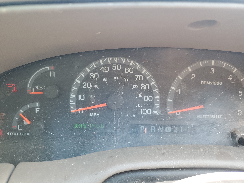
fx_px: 183
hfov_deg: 67.3
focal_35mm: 26
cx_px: 122
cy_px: 92
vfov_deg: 53.1
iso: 79
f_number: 1.5
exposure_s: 1/120
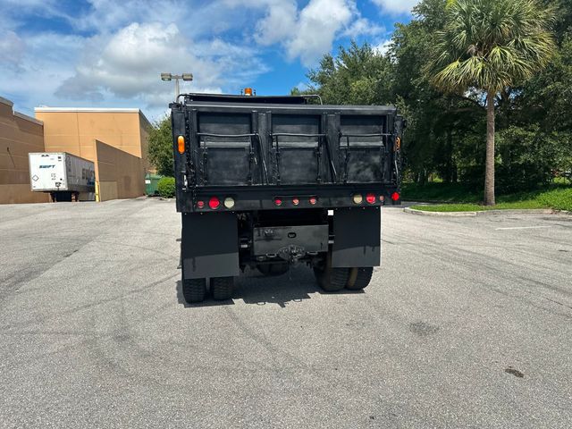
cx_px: 286
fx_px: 397
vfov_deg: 56.8
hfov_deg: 71.6
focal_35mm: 24
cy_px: 214
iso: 80
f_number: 1.78
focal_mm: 6.86
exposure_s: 1/6623
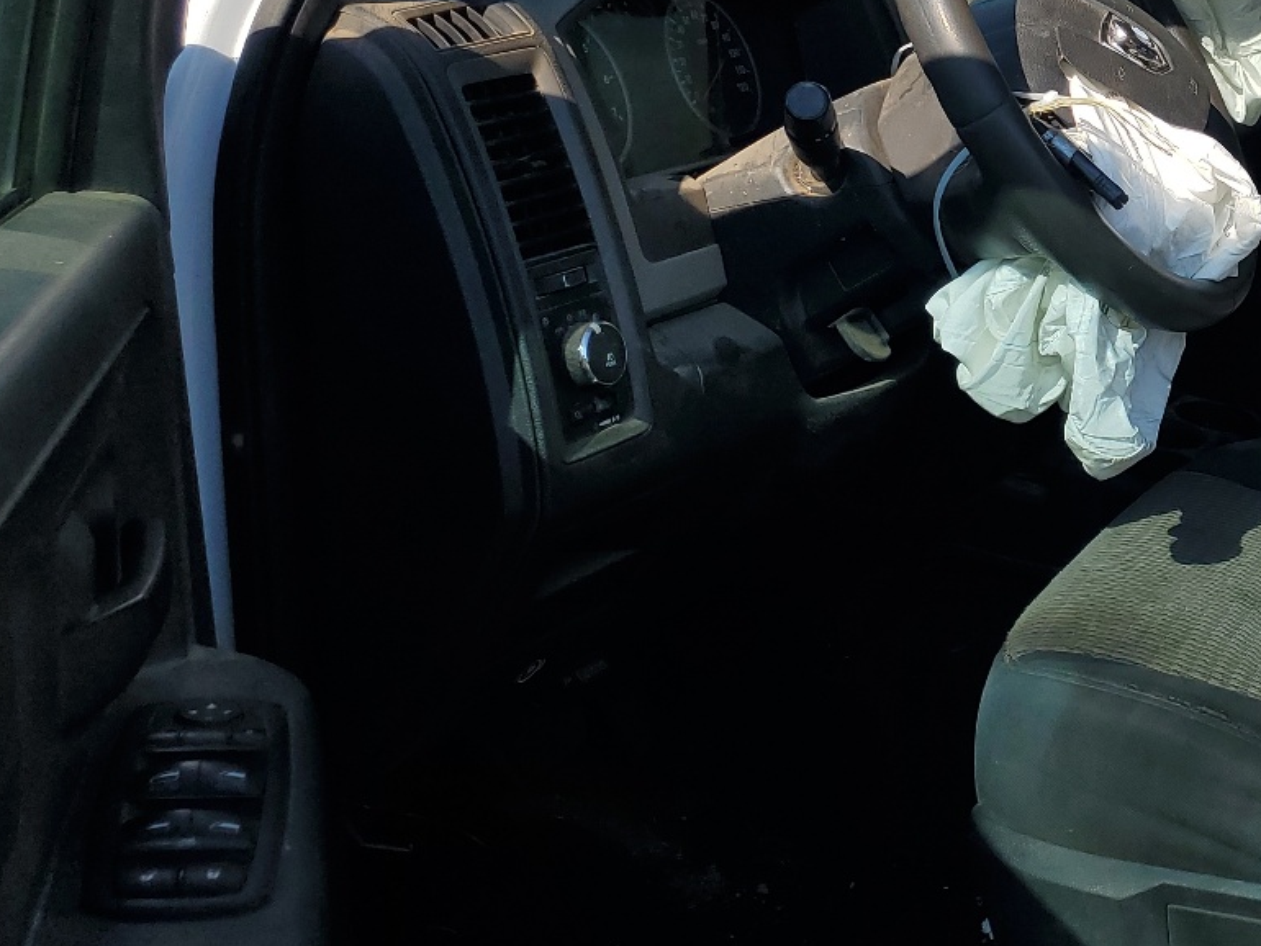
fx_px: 1968
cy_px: 165
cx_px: 1236
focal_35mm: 54
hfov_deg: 32.9
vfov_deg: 26.5
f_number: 1.5
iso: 50
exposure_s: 1/3333
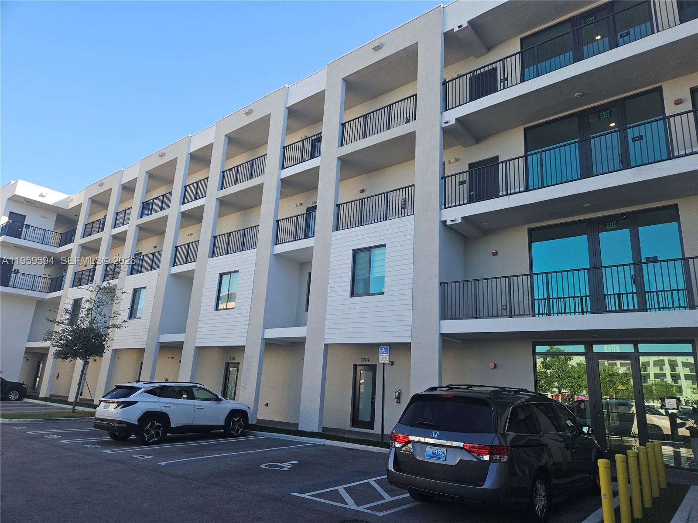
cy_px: 262
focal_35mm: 23
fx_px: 464
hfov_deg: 73.9
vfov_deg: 58.9
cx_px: 349
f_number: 1.8
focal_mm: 5.4
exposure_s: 1/582
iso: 32
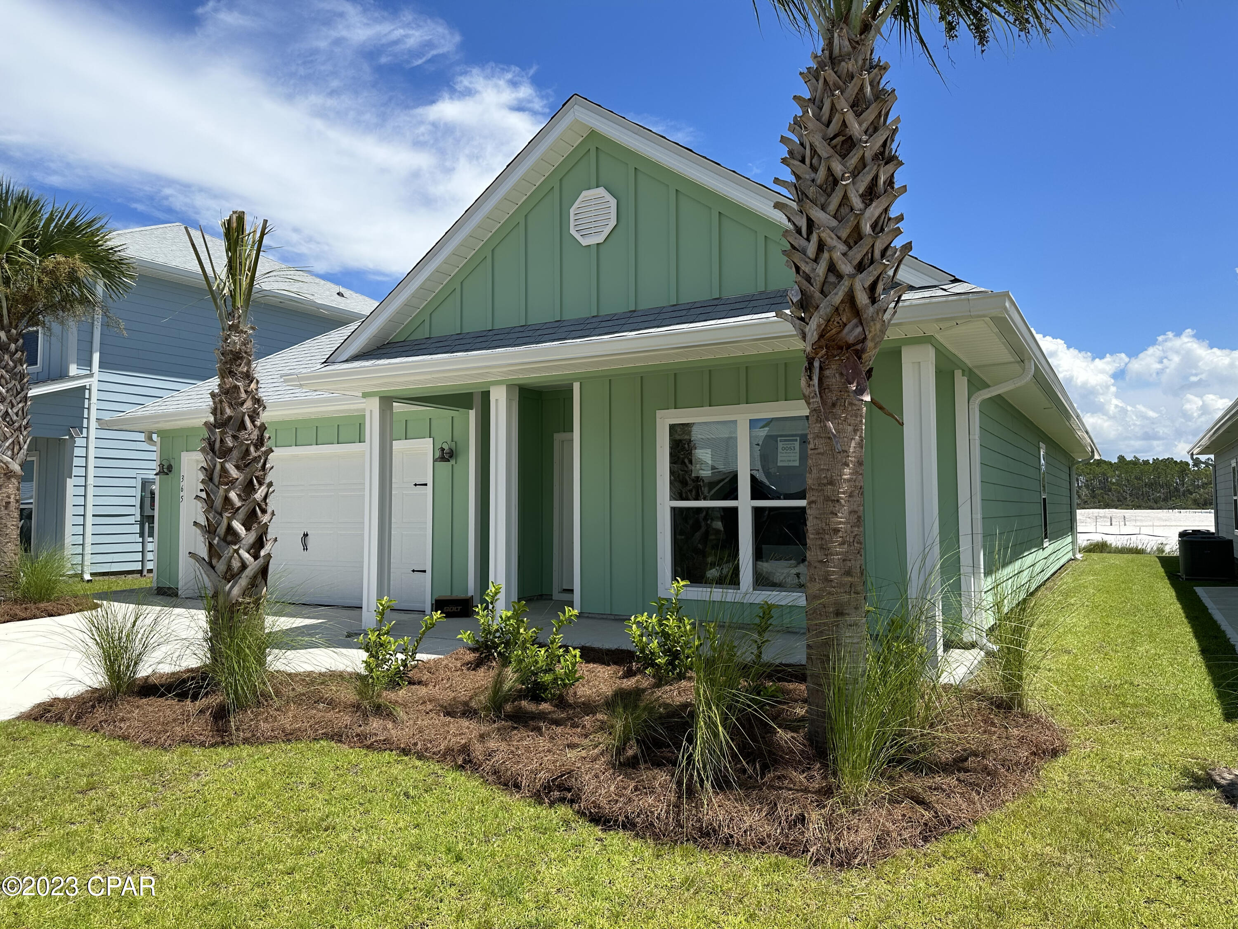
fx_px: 858
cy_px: 464
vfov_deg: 56.8
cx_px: 619
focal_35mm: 24
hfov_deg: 71.6
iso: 80
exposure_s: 1/4762
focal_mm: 6.86
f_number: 1.78
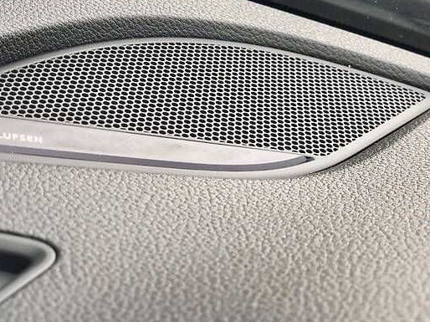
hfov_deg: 24.0
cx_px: 136
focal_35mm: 81
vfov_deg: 18.1
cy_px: 82
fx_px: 1006
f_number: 2.4
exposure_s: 1/60
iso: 50
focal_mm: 6
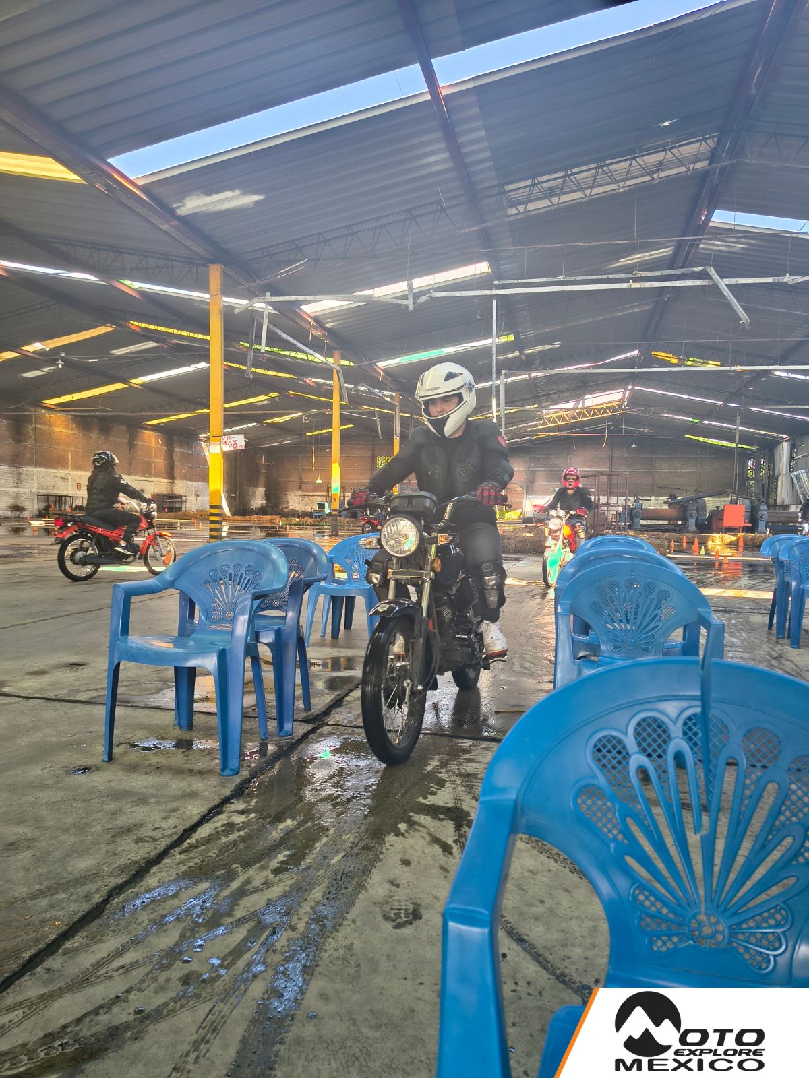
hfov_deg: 58.9
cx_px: 404
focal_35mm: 23
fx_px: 717
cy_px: 539
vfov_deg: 73.9
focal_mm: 5.56
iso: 114
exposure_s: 1/120
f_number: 1.8
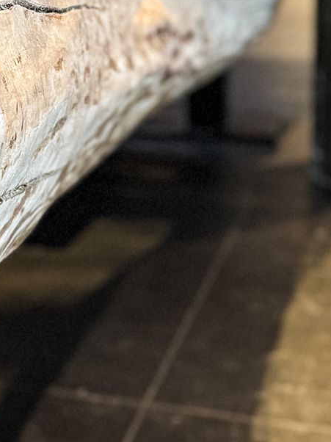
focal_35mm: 97
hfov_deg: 14.8
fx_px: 1238
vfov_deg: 20.0
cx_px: -46
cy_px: 90
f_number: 1.78
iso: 800
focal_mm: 6.76
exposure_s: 1/60
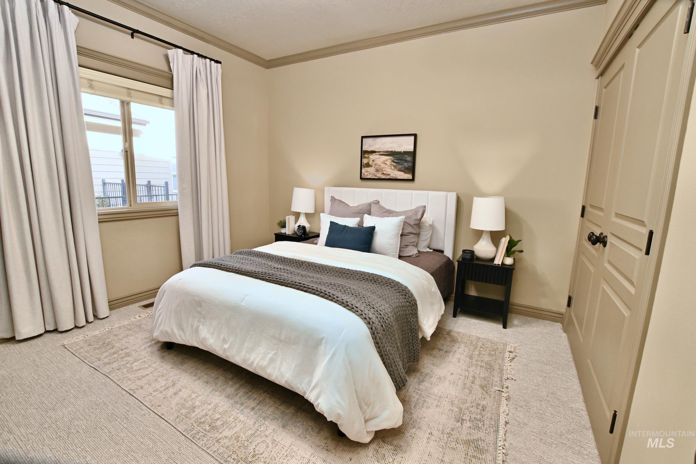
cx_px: 348
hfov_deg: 100.4
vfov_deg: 77.3
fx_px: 290
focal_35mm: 15
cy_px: 232
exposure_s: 1/80
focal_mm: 10
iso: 400
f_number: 7.1
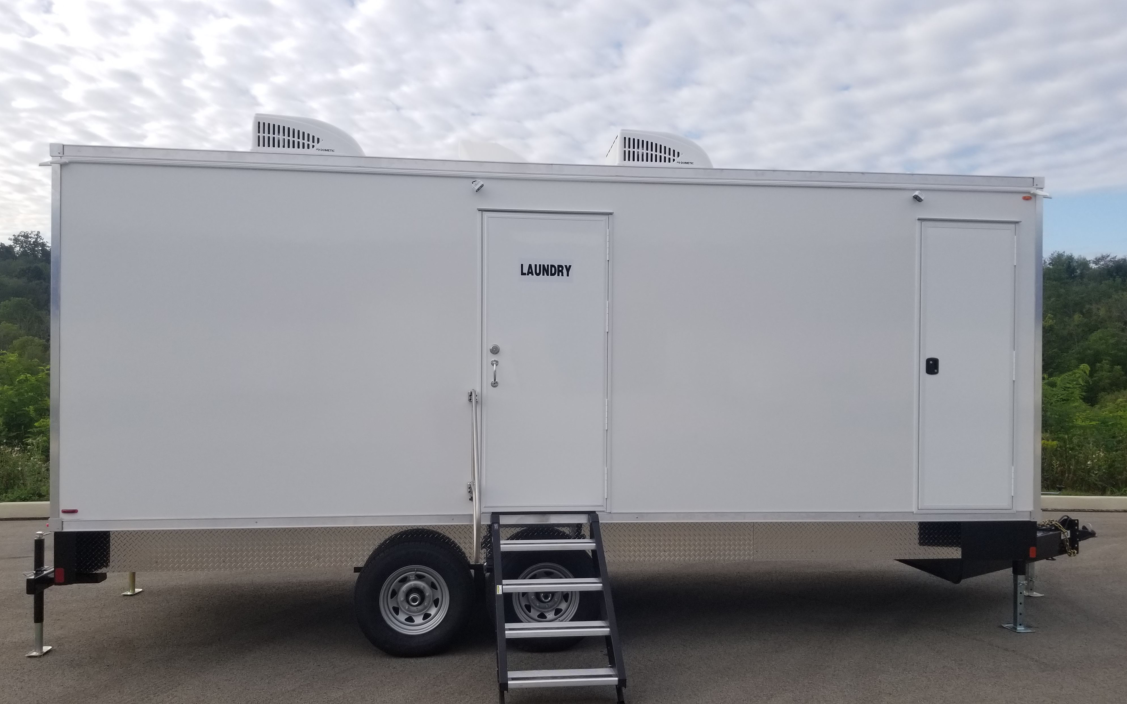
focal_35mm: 28
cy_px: 407
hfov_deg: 66.5
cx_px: 563
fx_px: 860
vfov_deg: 44.4
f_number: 1.7
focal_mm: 4.25
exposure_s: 1/1624
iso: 50
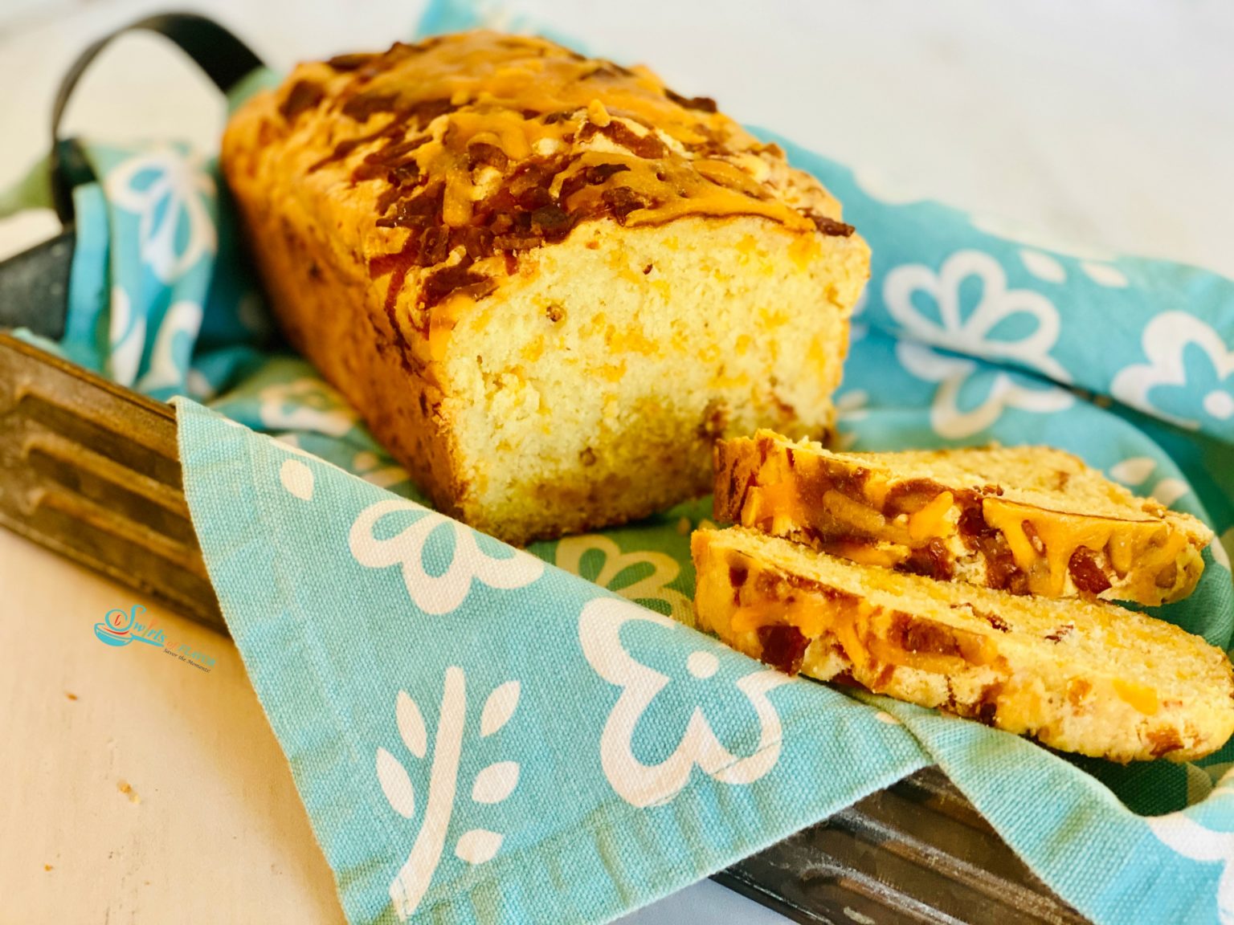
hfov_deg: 36.8
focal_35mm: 52
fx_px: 1854
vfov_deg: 28.0
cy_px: 462
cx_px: 617
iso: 160
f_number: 2
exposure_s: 1/40
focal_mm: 6
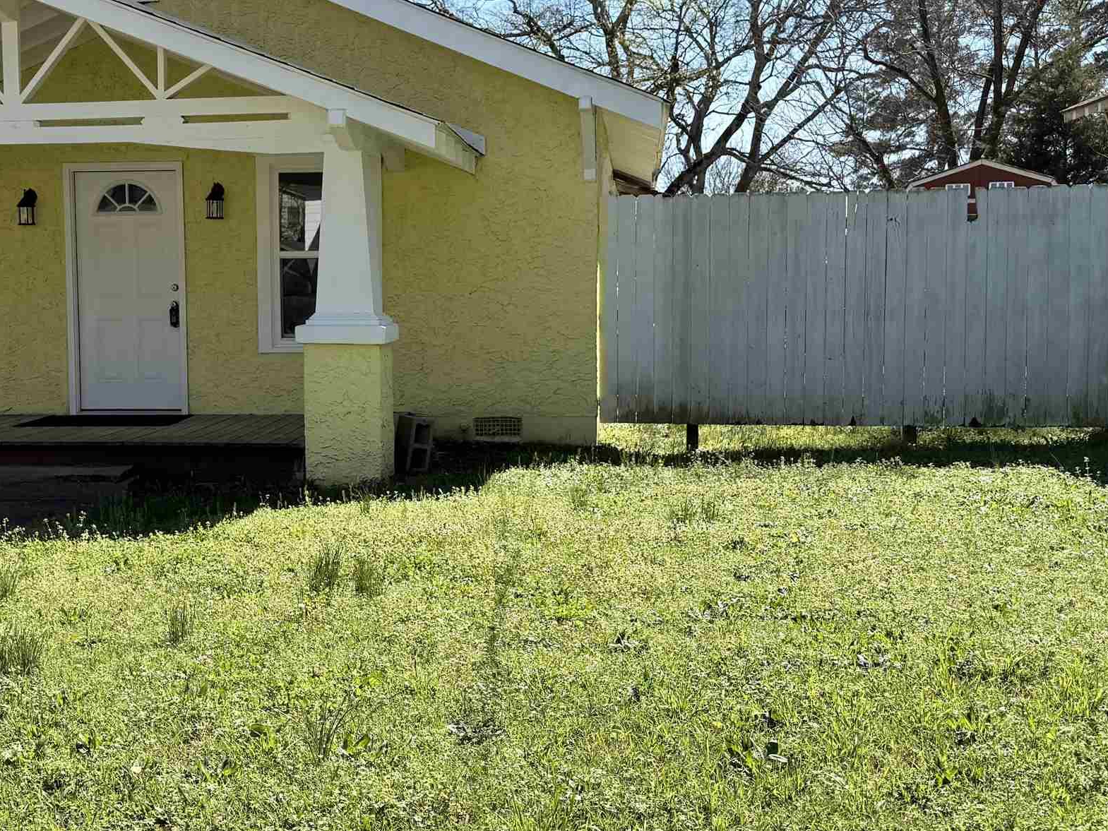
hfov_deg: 40.1
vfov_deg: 30.9
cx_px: 405
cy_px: 372
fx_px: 1505
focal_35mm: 47
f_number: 1.78
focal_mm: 6.76
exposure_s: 1/3425
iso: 80
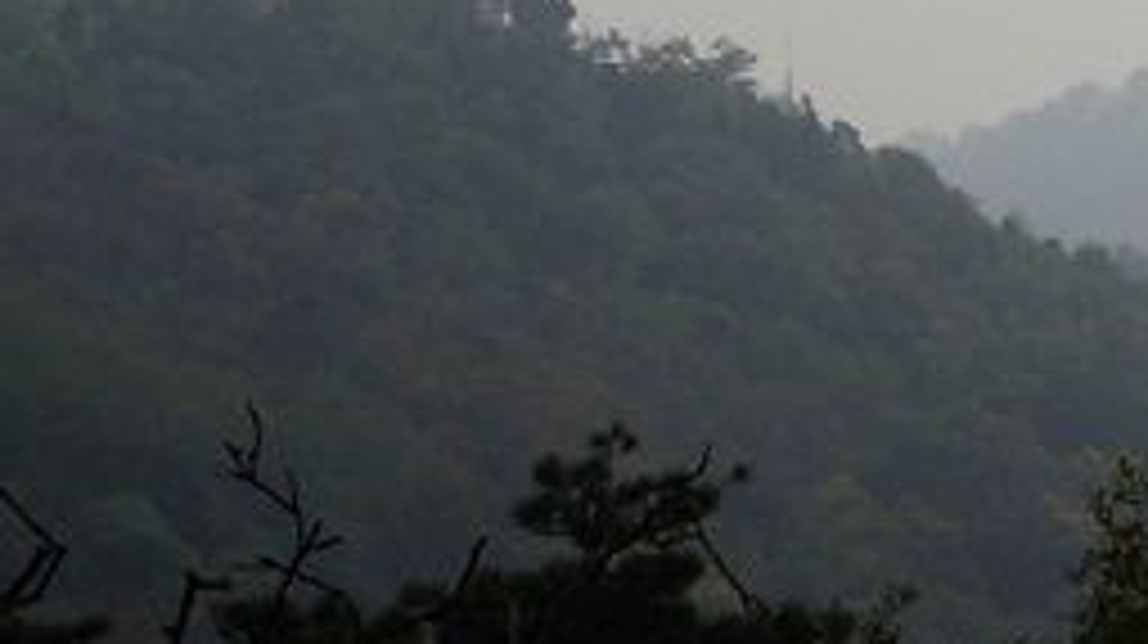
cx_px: 1477
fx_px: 7392
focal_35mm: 243
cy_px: 104
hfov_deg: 8.8
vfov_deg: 5.0
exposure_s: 1/350
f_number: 10.4
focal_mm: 11.7
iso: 80
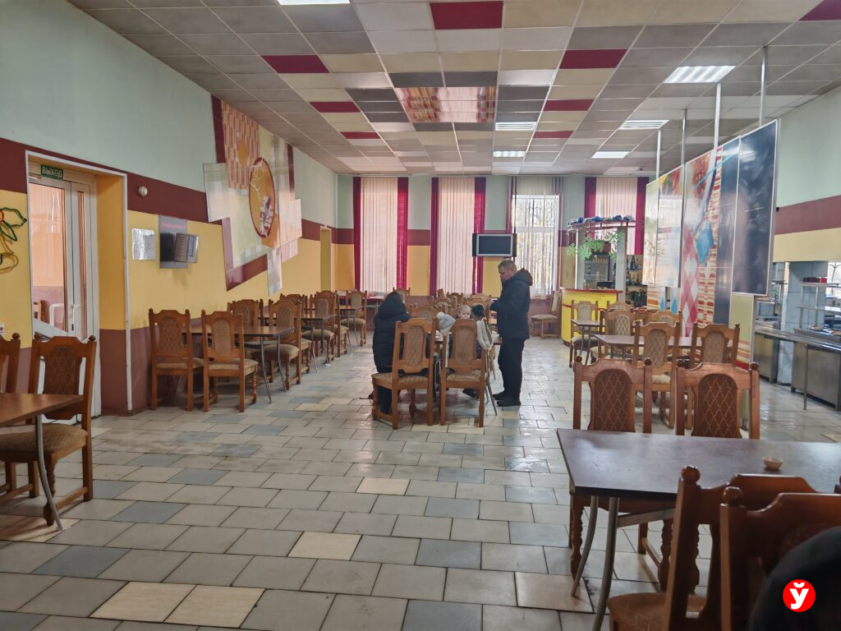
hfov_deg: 65.3
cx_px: 420
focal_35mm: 27
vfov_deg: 51.4
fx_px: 656
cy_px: 316
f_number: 1.9
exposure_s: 1/50
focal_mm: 6.67
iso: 125
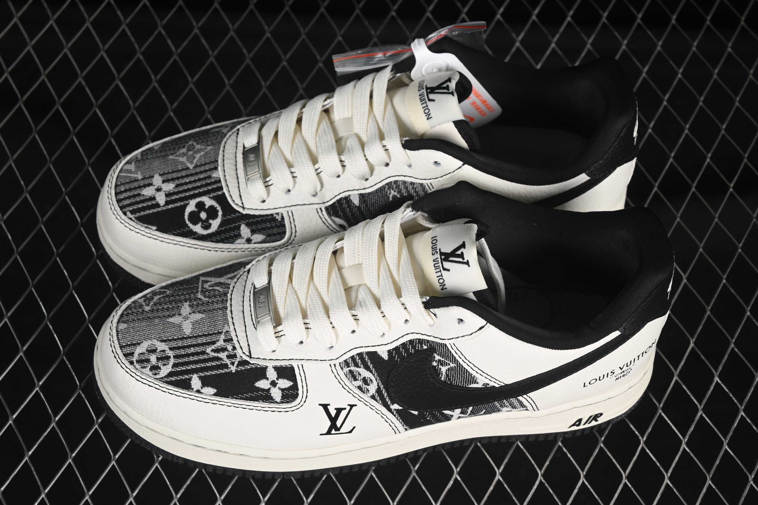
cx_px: 379
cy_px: 252
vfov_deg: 18.2
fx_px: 1579
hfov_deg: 27.0
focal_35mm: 75
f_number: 7.1
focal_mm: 50
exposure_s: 1/60
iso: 160
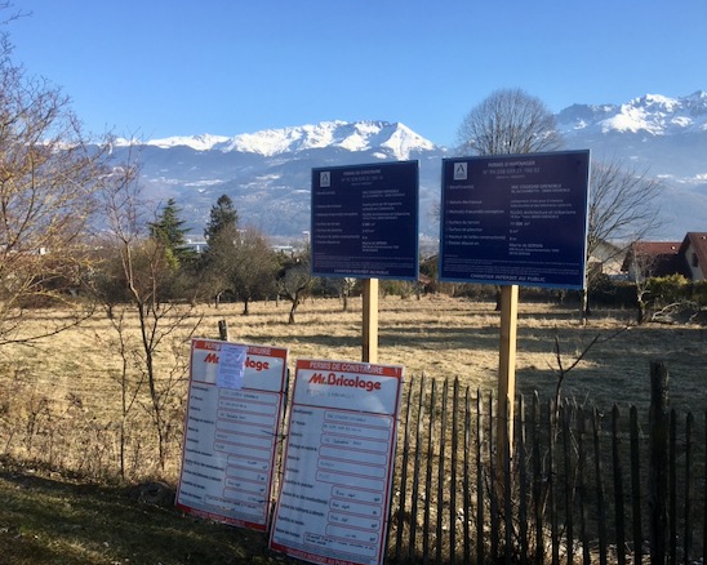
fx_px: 648
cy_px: 279
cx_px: 375
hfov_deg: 57.2
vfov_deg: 47.1
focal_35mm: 31
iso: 25
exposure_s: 1/1040
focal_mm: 4.15
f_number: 2.2
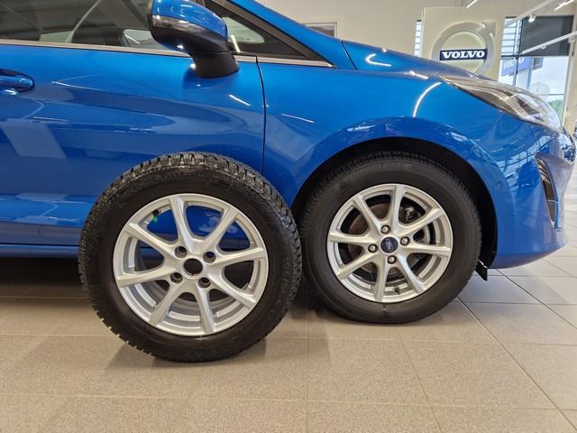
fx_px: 383
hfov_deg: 73.9
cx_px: 288
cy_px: 216
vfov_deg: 58.9
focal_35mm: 23
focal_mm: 5.4
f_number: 1.8
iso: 160
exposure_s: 1/100
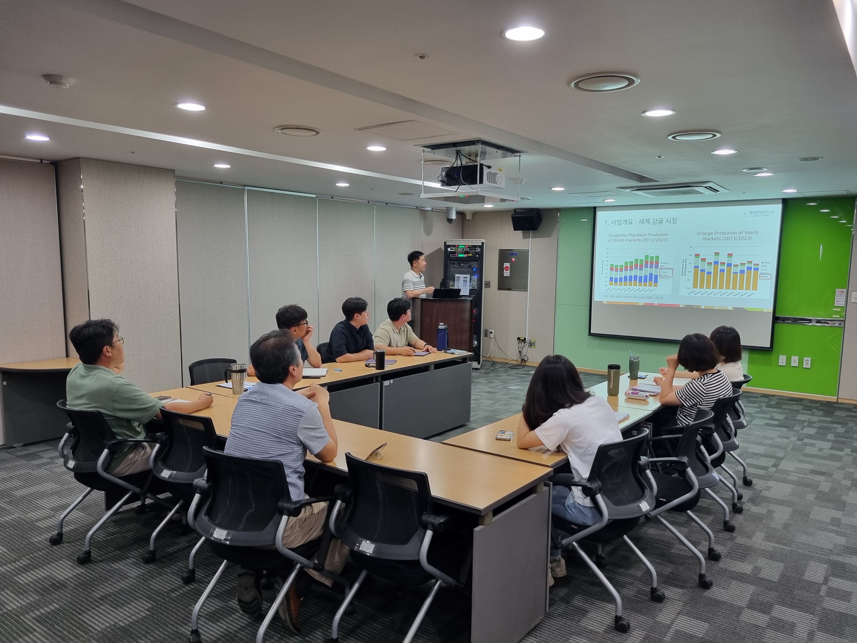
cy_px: 322
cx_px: 428
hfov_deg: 67.3
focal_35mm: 26
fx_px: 644
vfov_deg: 53.1
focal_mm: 5.4
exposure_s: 1/30
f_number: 1.8
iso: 80
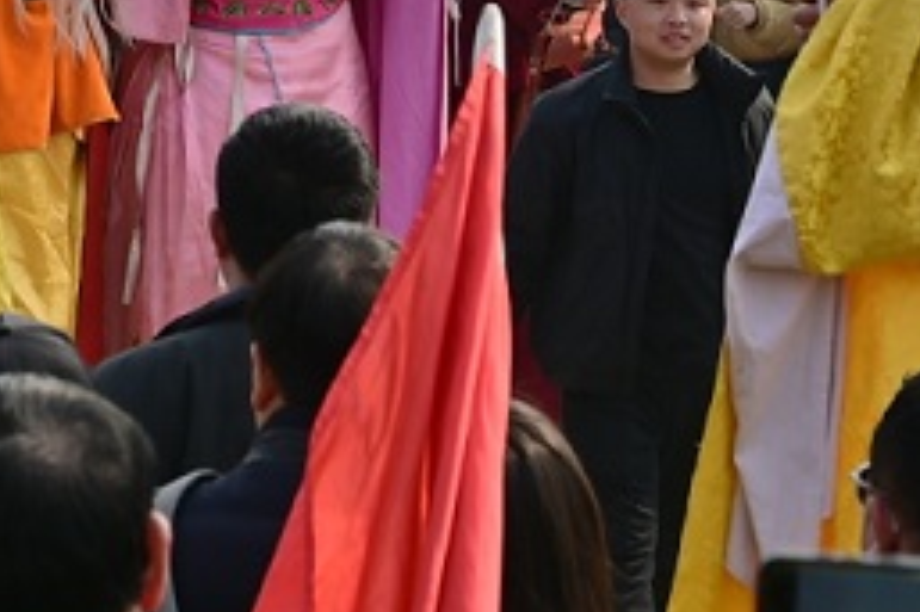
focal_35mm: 373
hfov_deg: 5.5
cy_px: -555
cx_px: -329
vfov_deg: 3.7
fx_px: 9526
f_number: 9
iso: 100
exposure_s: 1/200
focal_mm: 80
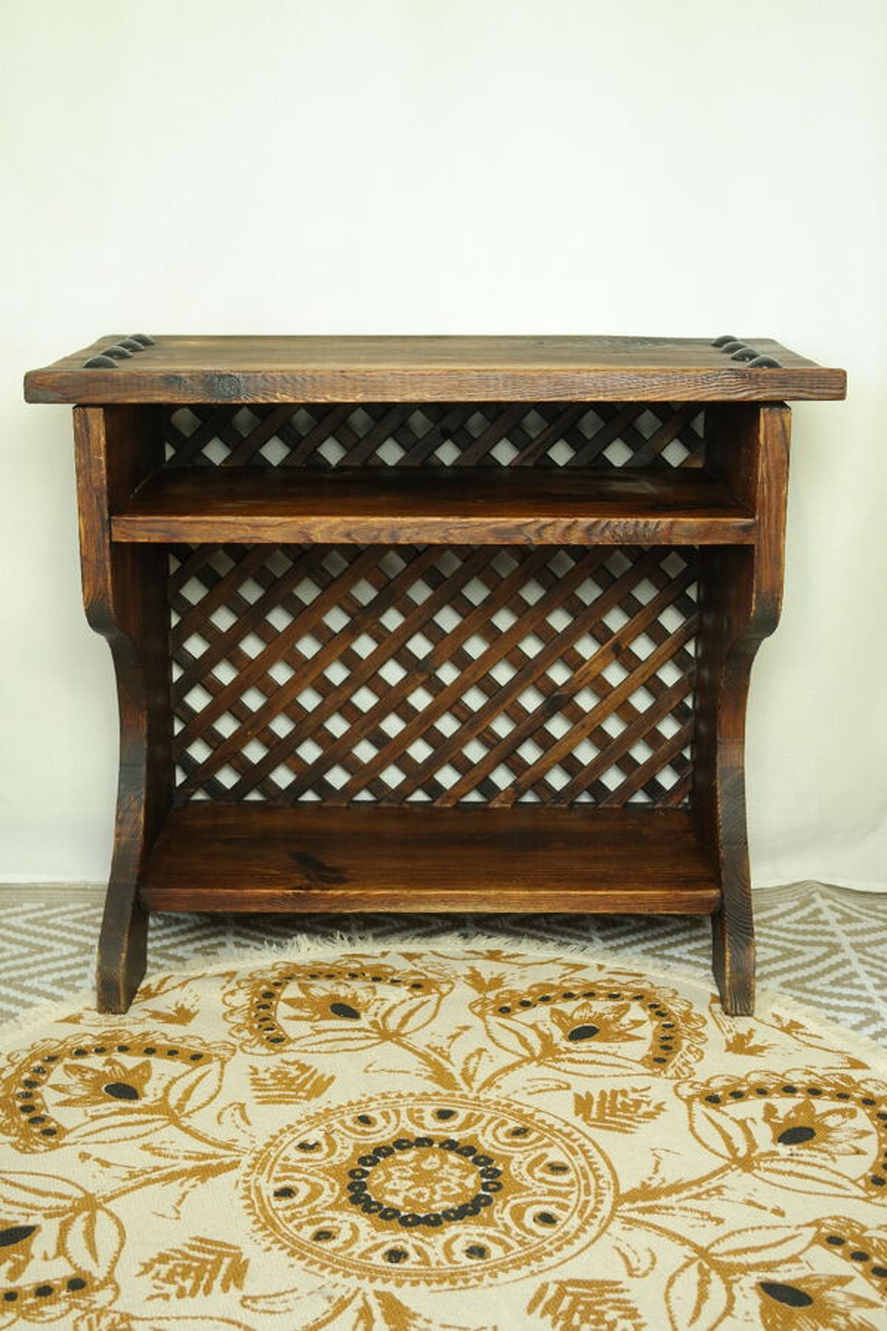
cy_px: 666
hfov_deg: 27.5
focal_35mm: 49
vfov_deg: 40.3
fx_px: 1811
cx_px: 444
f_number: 5.6
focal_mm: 32
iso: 800
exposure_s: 1/30
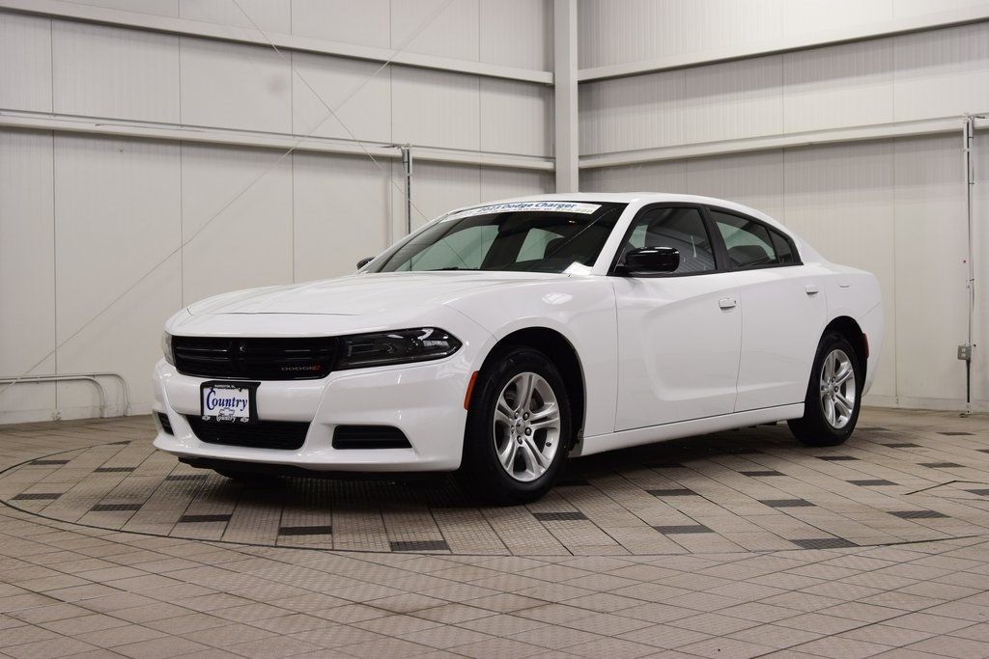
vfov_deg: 25.8
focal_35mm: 52
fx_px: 1442
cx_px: 494
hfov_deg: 37.8
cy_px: 330
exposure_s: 1/30
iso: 400
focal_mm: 35
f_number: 7.1
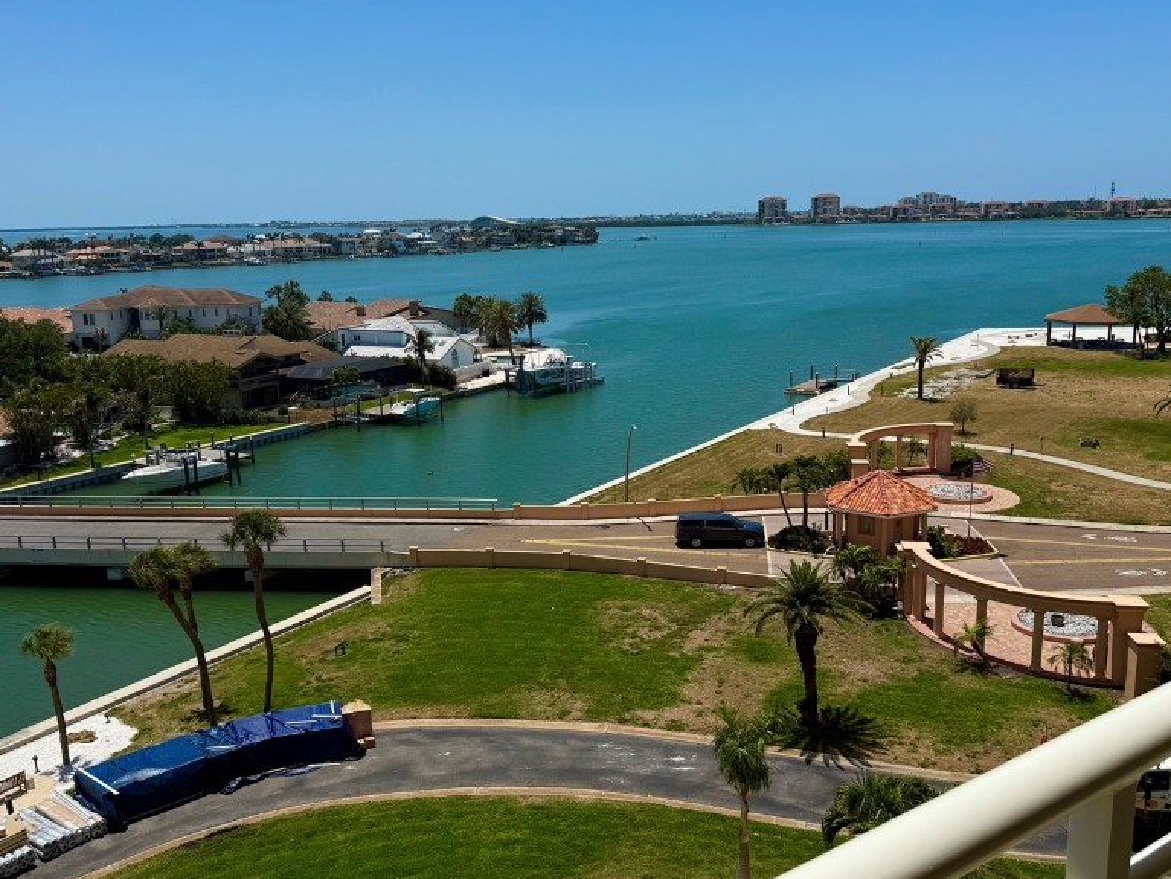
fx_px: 1083
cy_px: 446
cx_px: 560
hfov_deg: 56.8
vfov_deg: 44.2
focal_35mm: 32
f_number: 1.78
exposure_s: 1/8130
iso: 80
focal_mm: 6.76
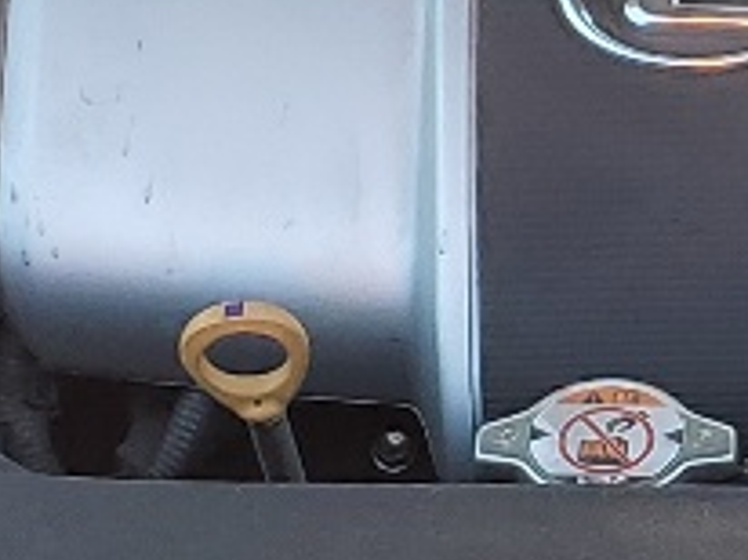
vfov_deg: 7.3
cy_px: 327
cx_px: 1075
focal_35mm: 202
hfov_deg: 9.6
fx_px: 4360
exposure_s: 1/357
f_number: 1.5
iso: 50
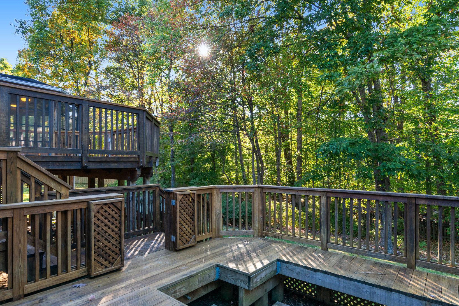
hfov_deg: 83.9
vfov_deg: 61.7
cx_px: 218
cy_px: 174
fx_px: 255
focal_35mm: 20
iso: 800
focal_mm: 16
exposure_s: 1/80
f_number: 8
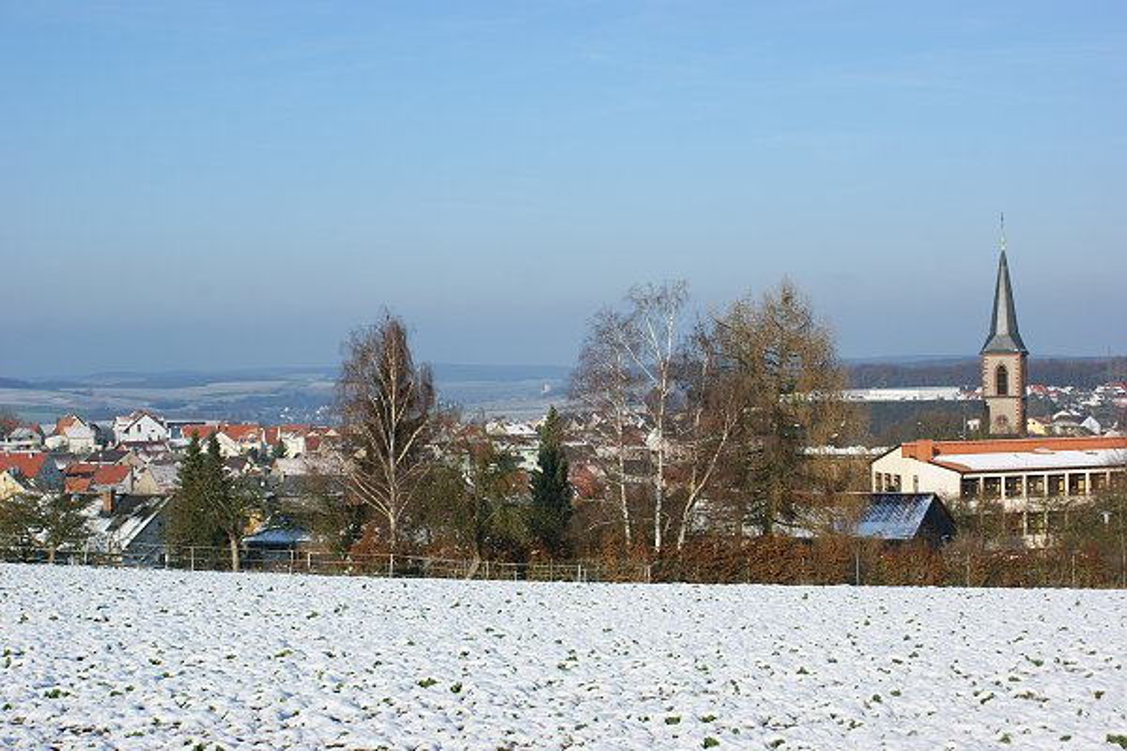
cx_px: 564
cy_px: 376
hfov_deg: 33.4
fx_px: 1878
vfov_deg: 22.6
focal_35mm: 60
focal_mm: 40
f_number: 9
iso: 100
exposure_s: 1/200
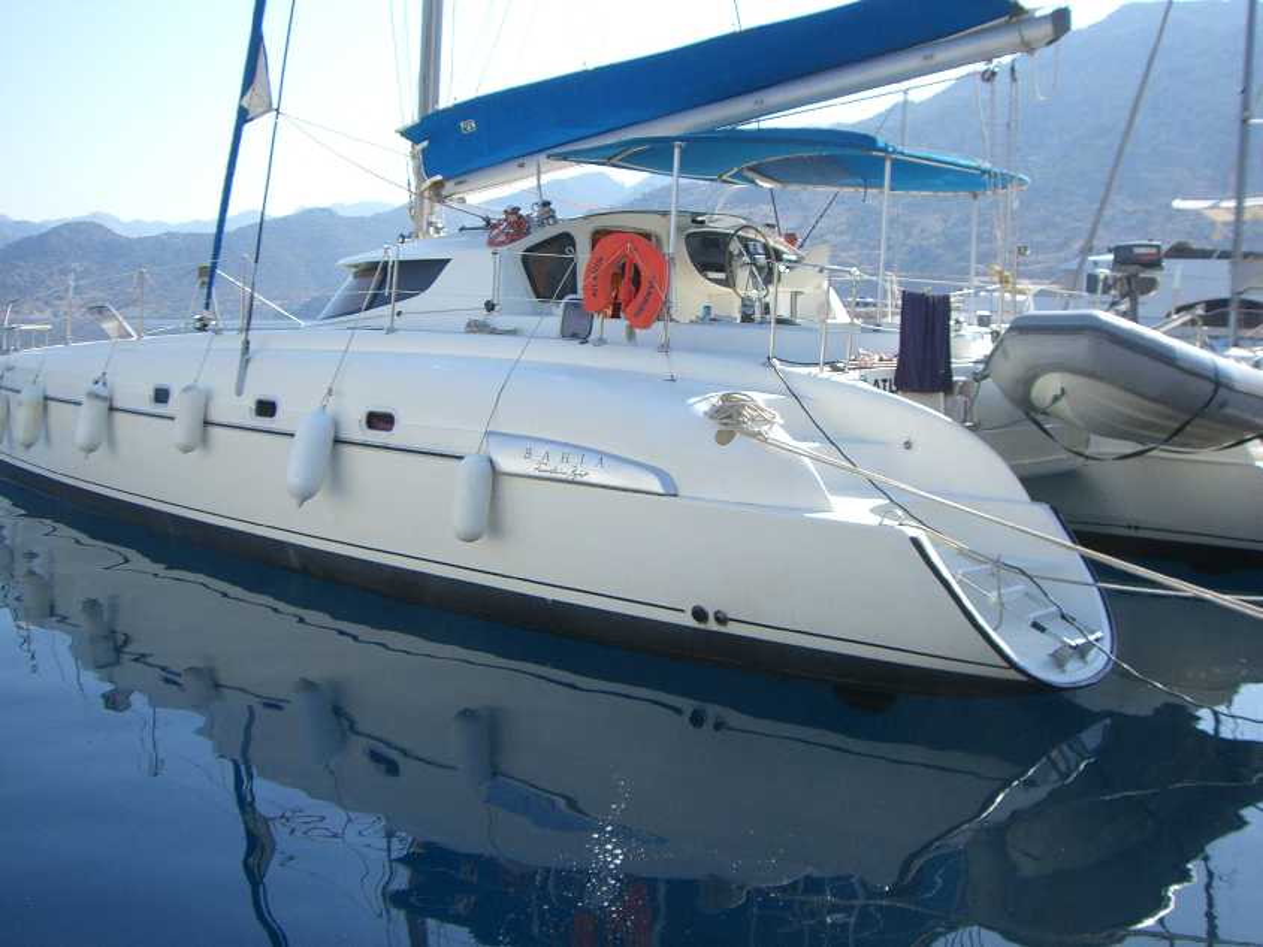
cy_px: 474
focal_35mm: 38
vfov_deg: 37.7
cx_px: 632
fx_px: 1387
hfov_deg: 49.0
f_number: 4.3
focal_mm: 6.2
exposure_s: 1/400
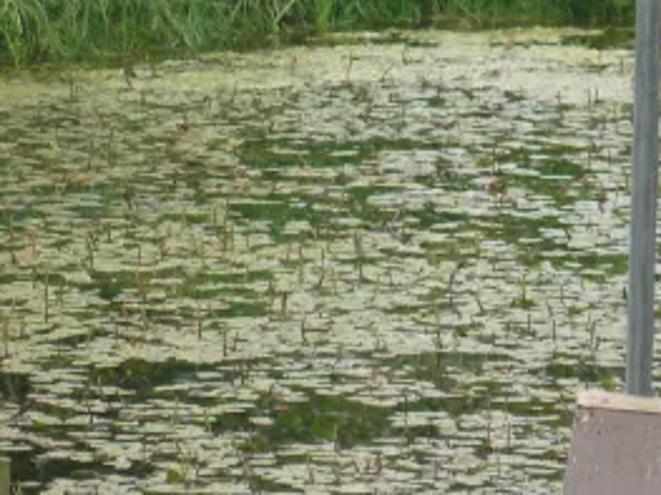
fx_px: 20900
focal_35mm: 1095
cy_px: -93
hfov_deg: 1.8
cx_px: 271
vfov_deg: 1.4
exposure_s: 1/400
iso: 400
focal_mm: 200
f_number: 5.6
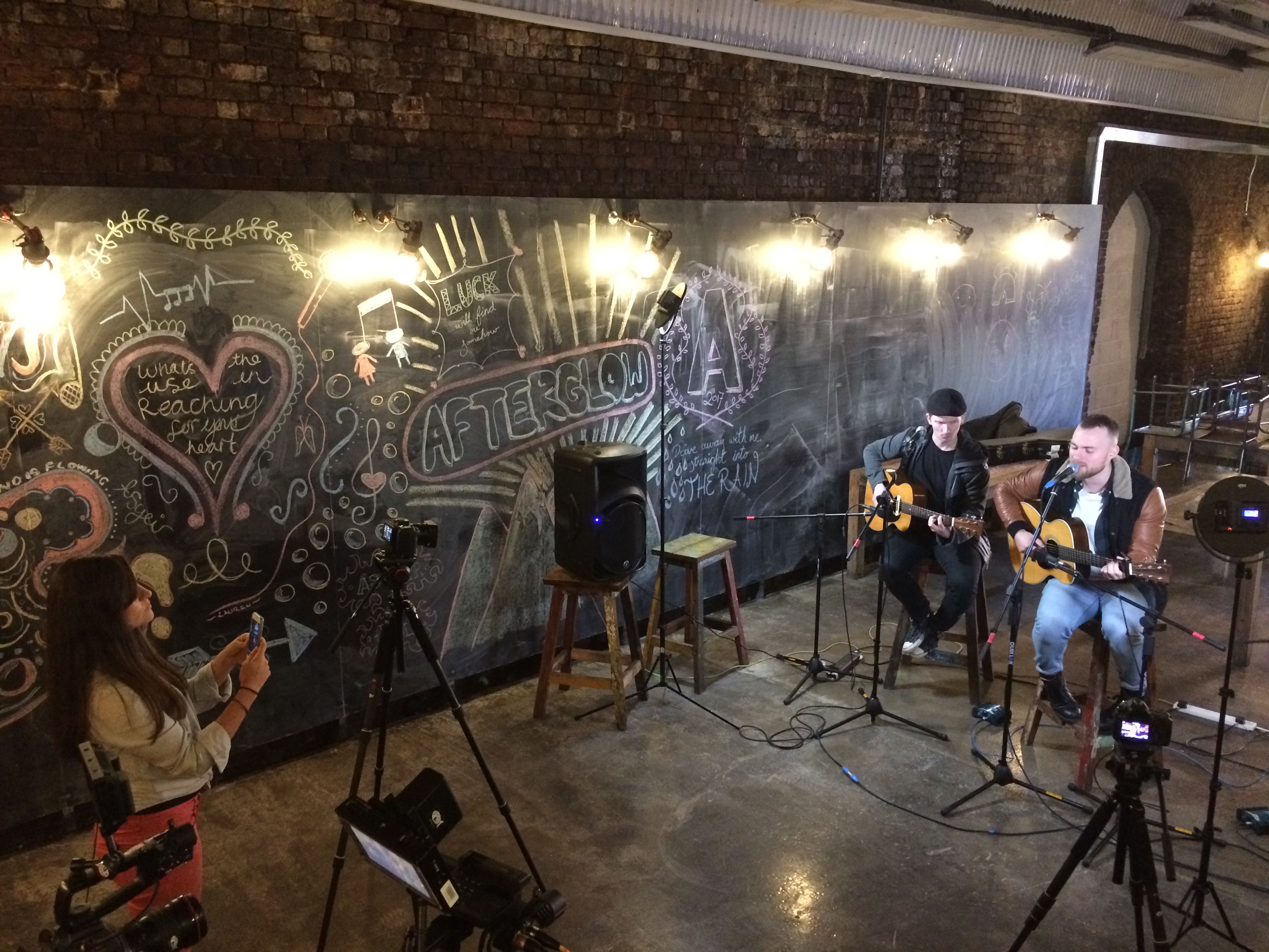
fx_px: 1063
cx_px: 634
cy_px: 476
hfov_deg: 61.7
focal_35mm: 29
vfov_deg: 48.2
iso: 320
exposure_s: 1/17
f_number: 2.2
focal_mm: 4.15
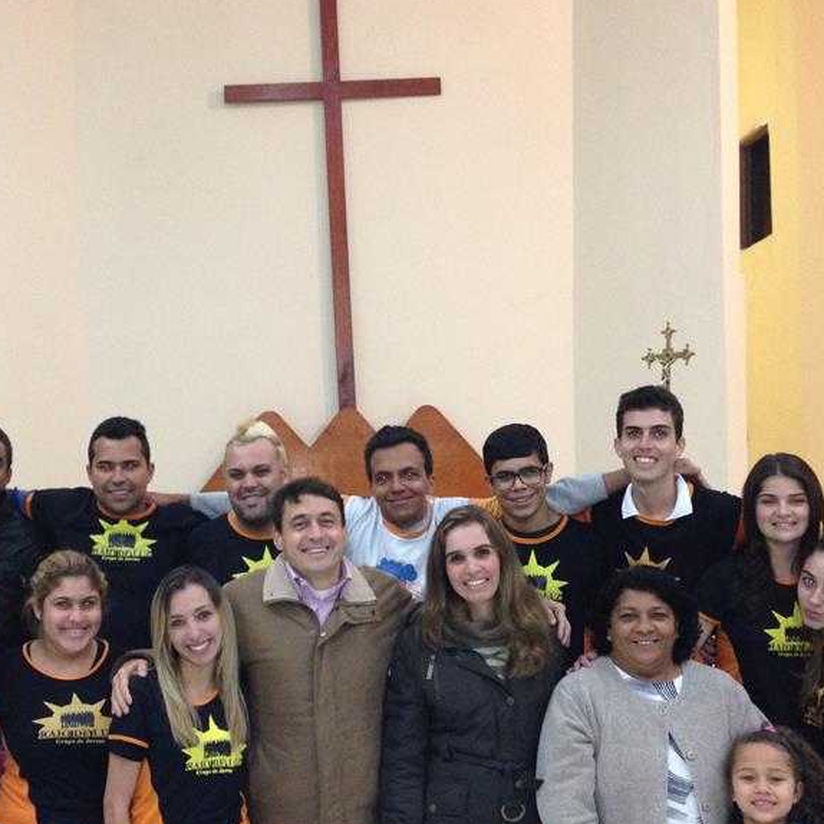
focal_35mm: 52
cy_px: 497
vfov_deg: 32.7
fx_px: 1400
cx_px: 307
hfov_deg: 32.6
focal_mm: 4.13
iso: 250
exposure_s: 1/20
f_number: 2.4
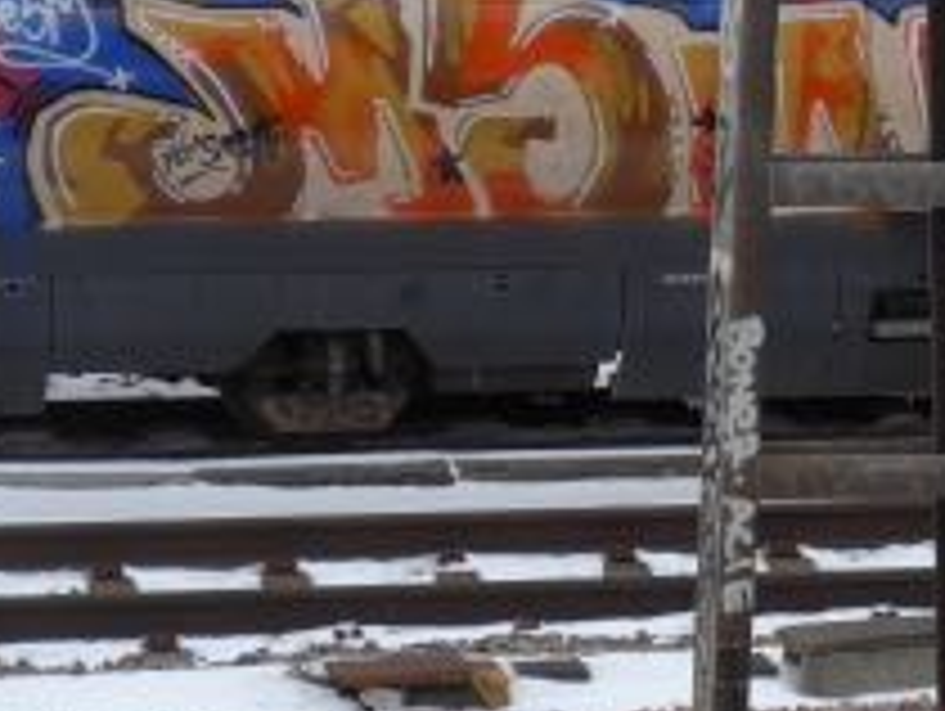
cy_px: 74
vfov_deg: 6.2
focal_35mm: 240
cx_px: 1022
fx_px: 6559
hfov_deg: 8.2
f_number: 4.9
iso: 250
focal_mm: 21.6
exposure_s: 1/80
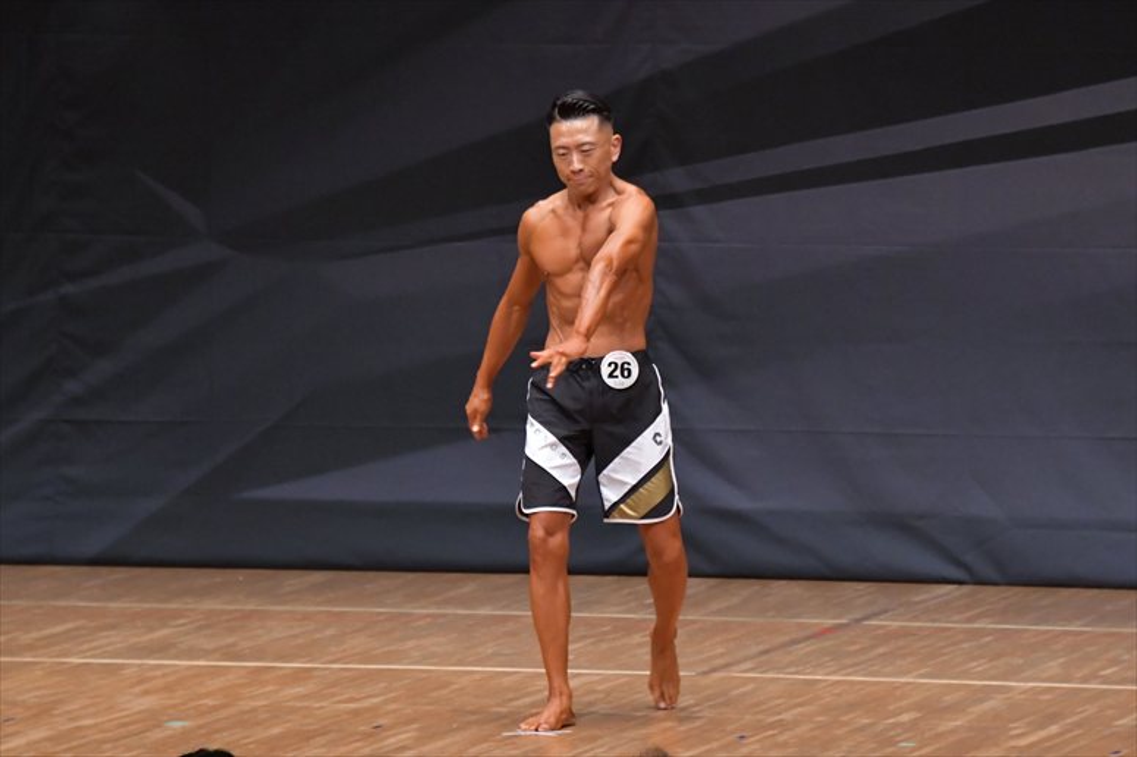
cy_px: 378
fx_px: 8997
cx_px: 568
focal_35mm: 285
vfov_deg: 4.8
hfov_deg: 7.2
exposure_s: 1/400
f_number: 5.6
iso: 6400
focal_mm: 190
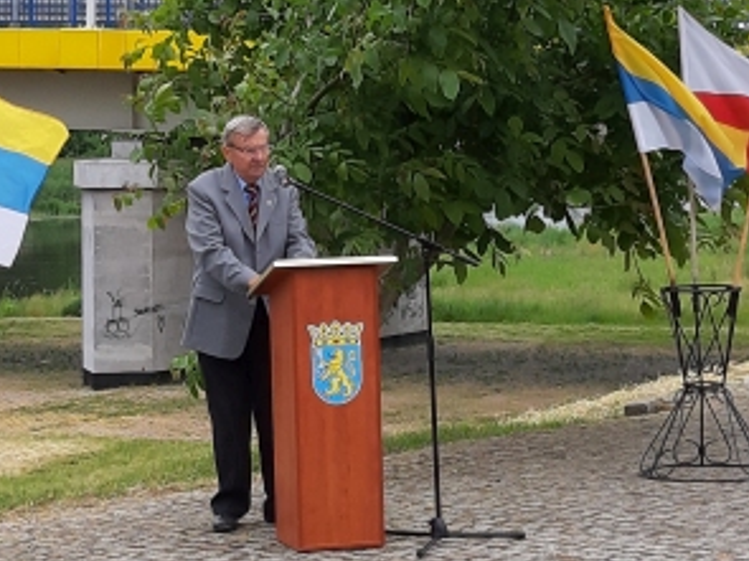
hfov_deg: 34.7
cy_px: 206
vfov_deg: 26.4
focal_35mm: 55
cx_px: 269
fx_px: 1190
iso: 40
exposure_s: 1/414
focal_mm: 3.93
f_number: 1.7
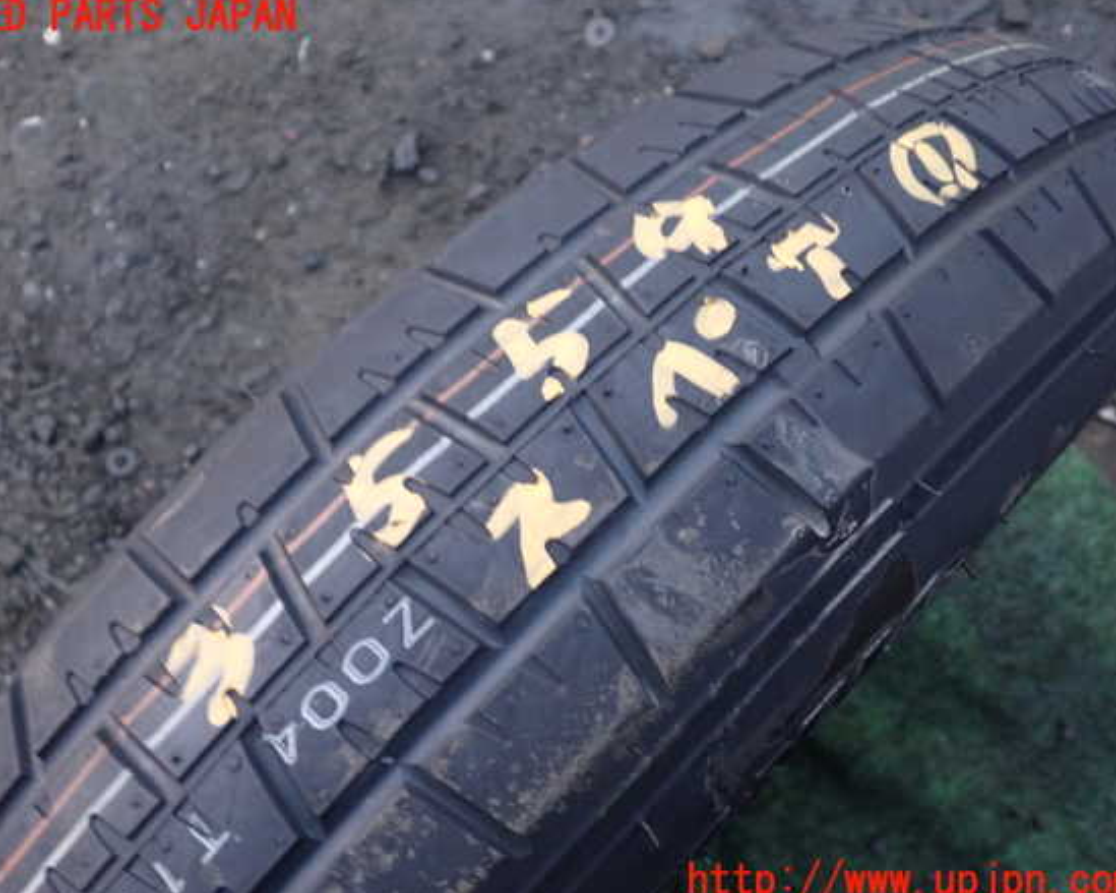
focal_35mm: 32
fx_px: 1057
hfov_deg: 55.7
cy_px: 450
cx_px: 537
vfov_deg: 45.8
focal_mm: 5.4
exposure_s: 1/30
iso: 800
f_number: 2.3
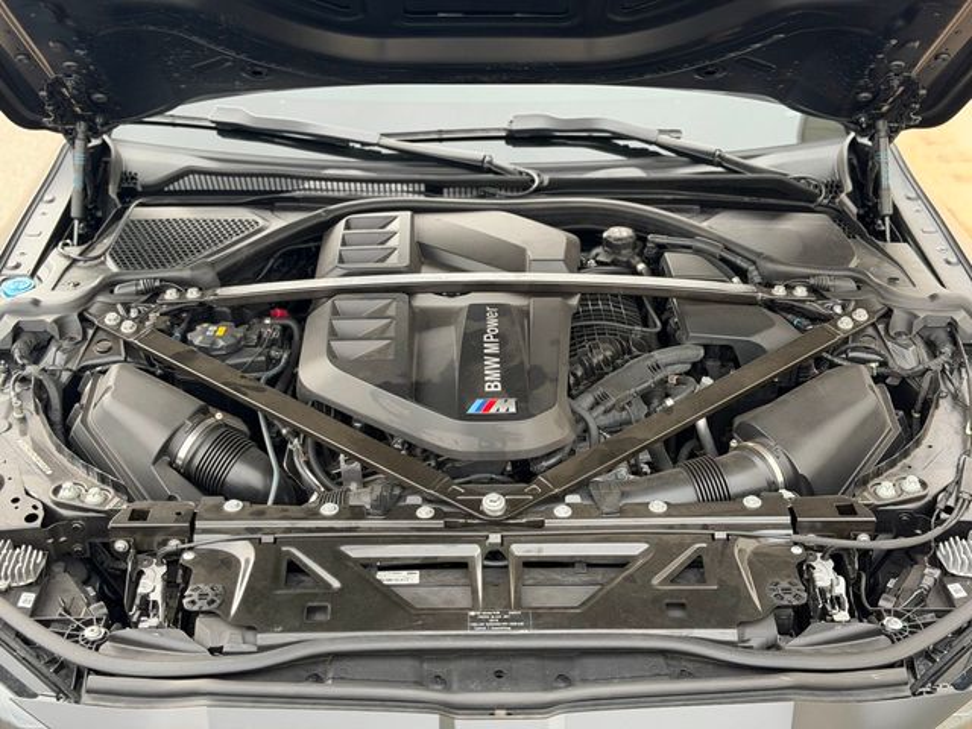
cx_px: 486
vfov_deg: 30.3
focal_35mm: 48
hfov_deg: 39.7
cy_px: 364
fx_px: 1348
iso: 64
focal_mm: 6.76
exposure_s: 1/264
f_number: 1.78
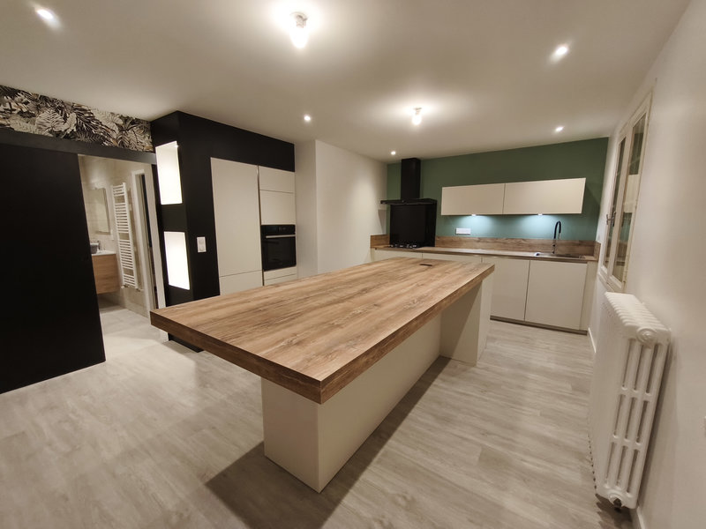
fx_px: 306
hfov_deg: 98.2
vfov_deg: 81.7
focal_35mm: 15
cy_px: 264
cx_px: 353
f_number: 2.2
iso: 160
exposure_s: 1/50
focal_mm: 1.9
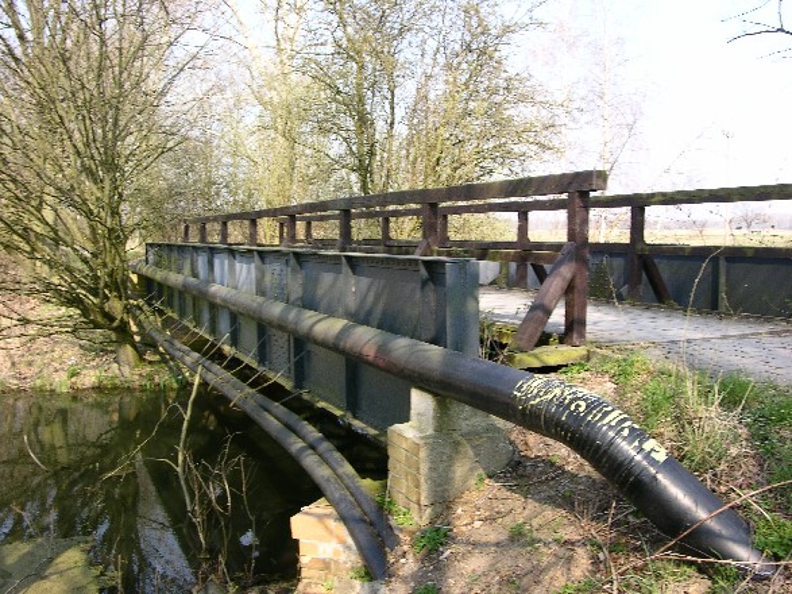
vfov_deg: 40.7
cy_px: 297
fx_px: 801
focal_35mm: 35
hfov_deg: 52.6
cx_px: 396
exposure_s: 1/67
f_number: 5.6
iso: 50
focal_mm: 8.9
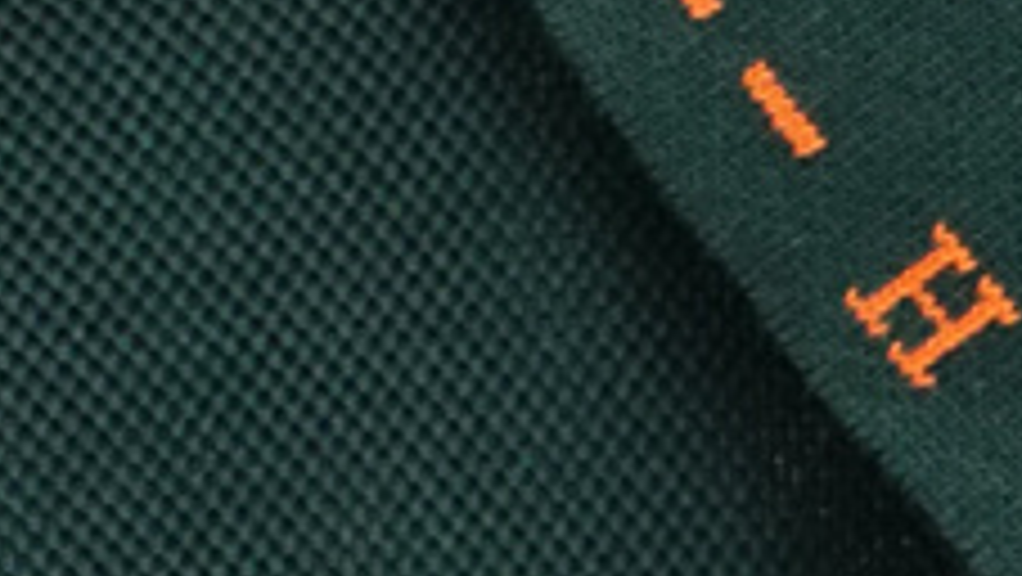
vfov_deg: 2.4
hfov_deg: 4.2
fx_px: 13659
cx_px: 1895
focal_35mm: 504
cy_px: 1202
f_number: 4
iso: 1000
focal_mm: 45
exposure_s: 1/250
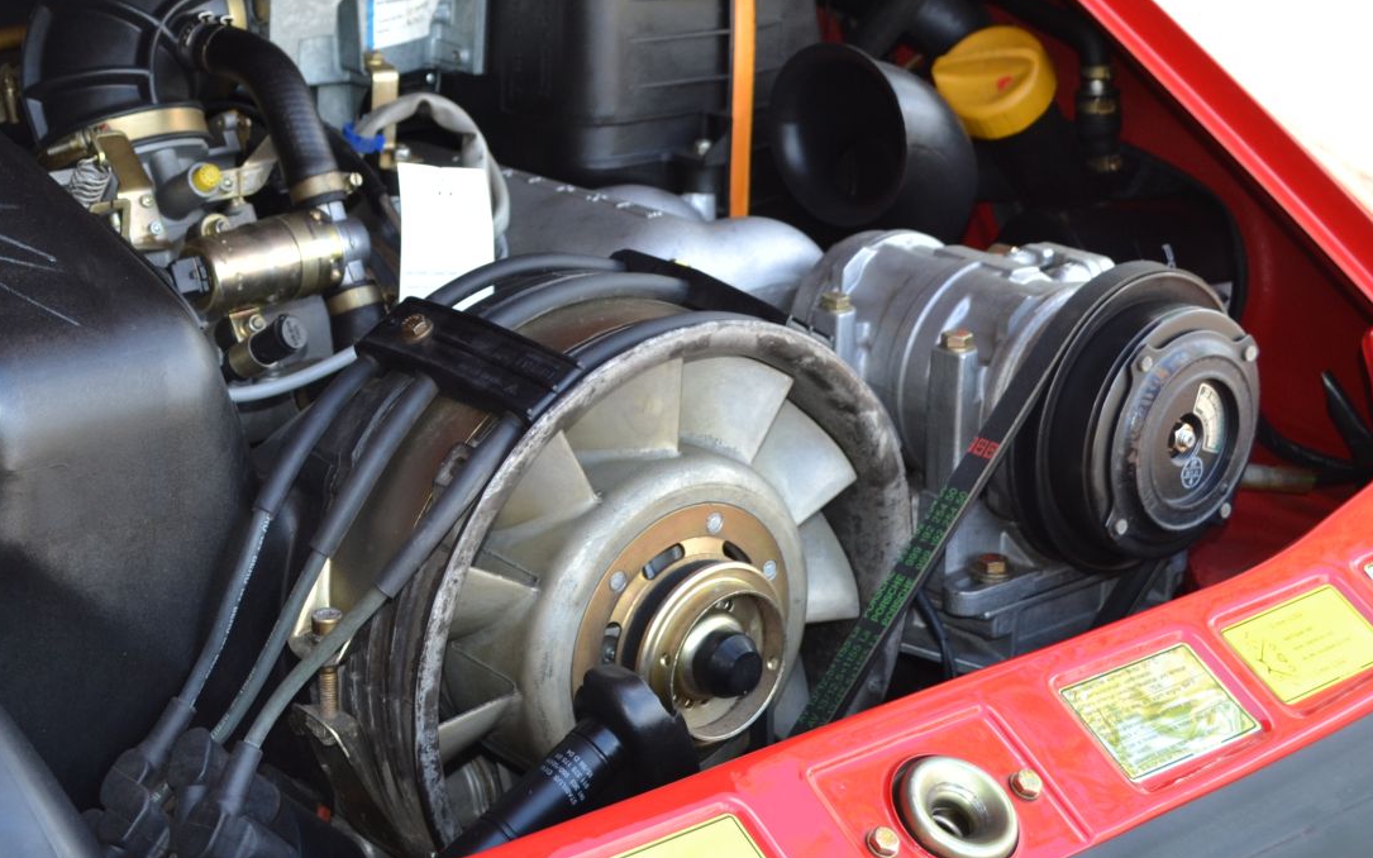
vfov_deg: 18.3
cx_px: 396
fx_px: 2657
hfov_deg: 28.7
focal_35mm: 71
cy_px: 246
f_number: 4.5
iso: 250
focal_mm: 28
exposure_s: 1/125
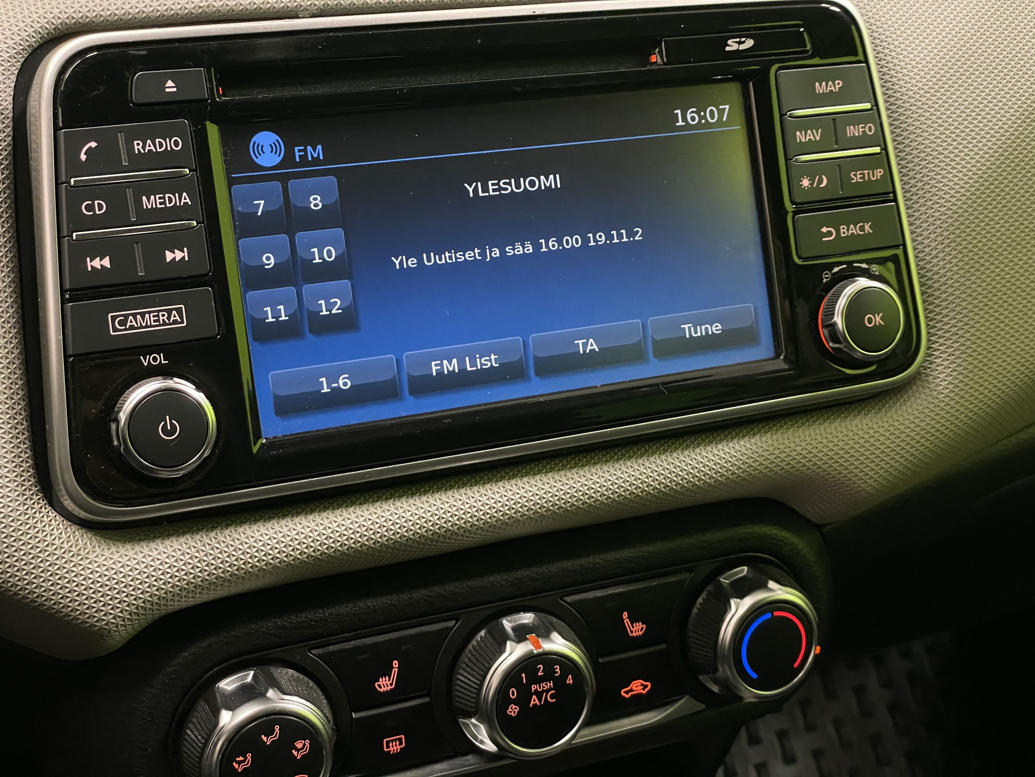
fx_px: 1555
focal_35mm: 52
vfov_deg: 28.0
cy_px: 388
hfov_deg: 36.8
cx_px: 518
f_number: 2
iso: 640
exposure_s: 1/50
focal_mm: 6
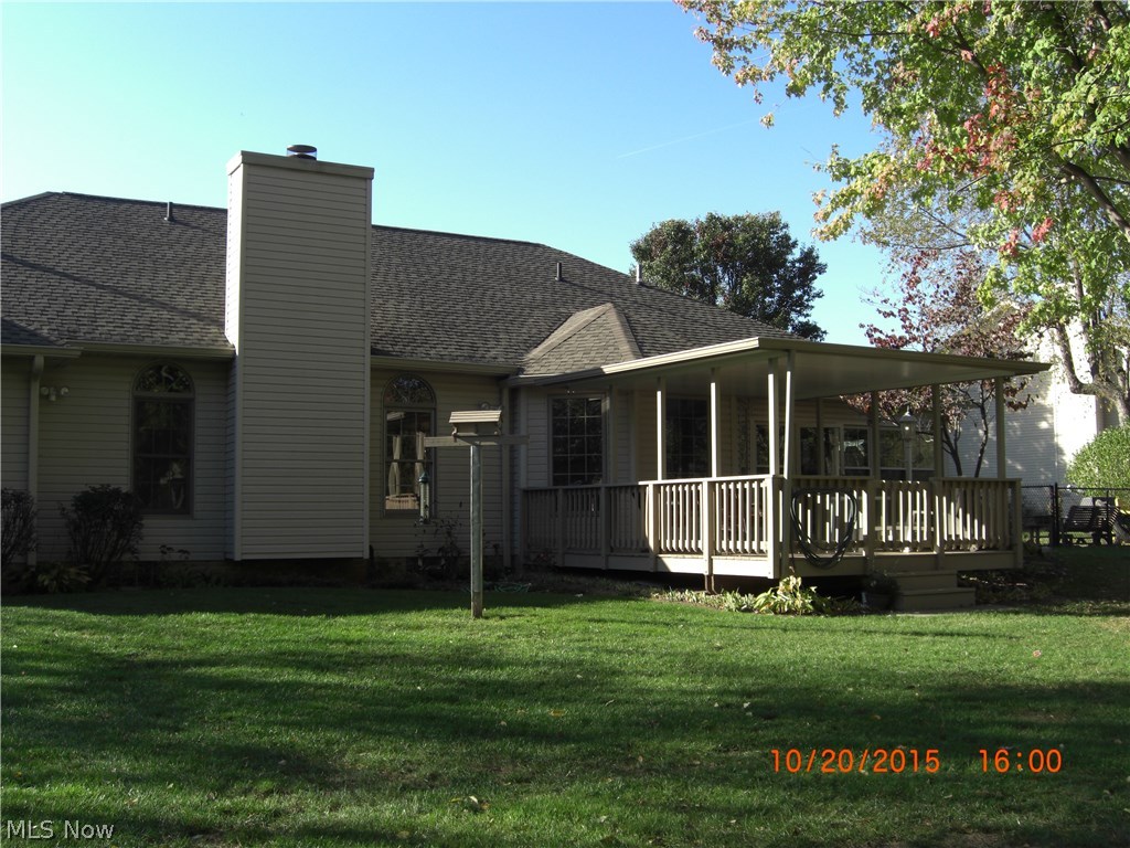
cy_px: 424
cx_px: 565
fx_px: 1240
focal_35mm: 38
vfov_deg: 37.7
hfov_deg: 49.0
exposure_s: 1/250
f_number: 4
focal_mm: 7.9
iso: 80
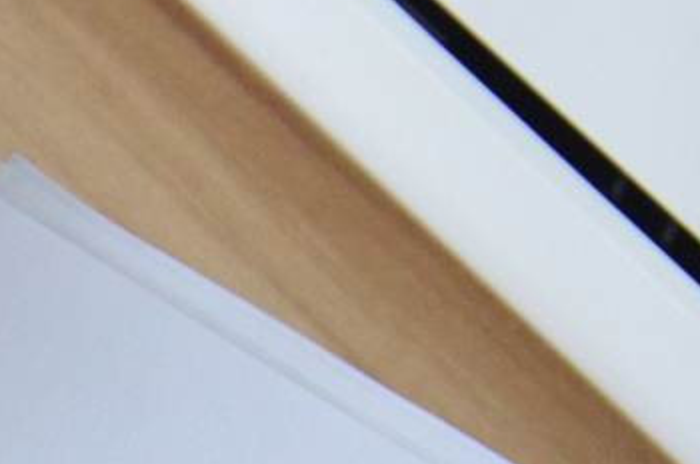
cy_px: 1228
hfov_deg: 5.3
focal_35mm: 386
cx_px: -36
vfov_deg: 3.5
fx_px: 7489
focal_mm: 45
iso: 1250
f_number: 5.6
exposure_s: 1/125
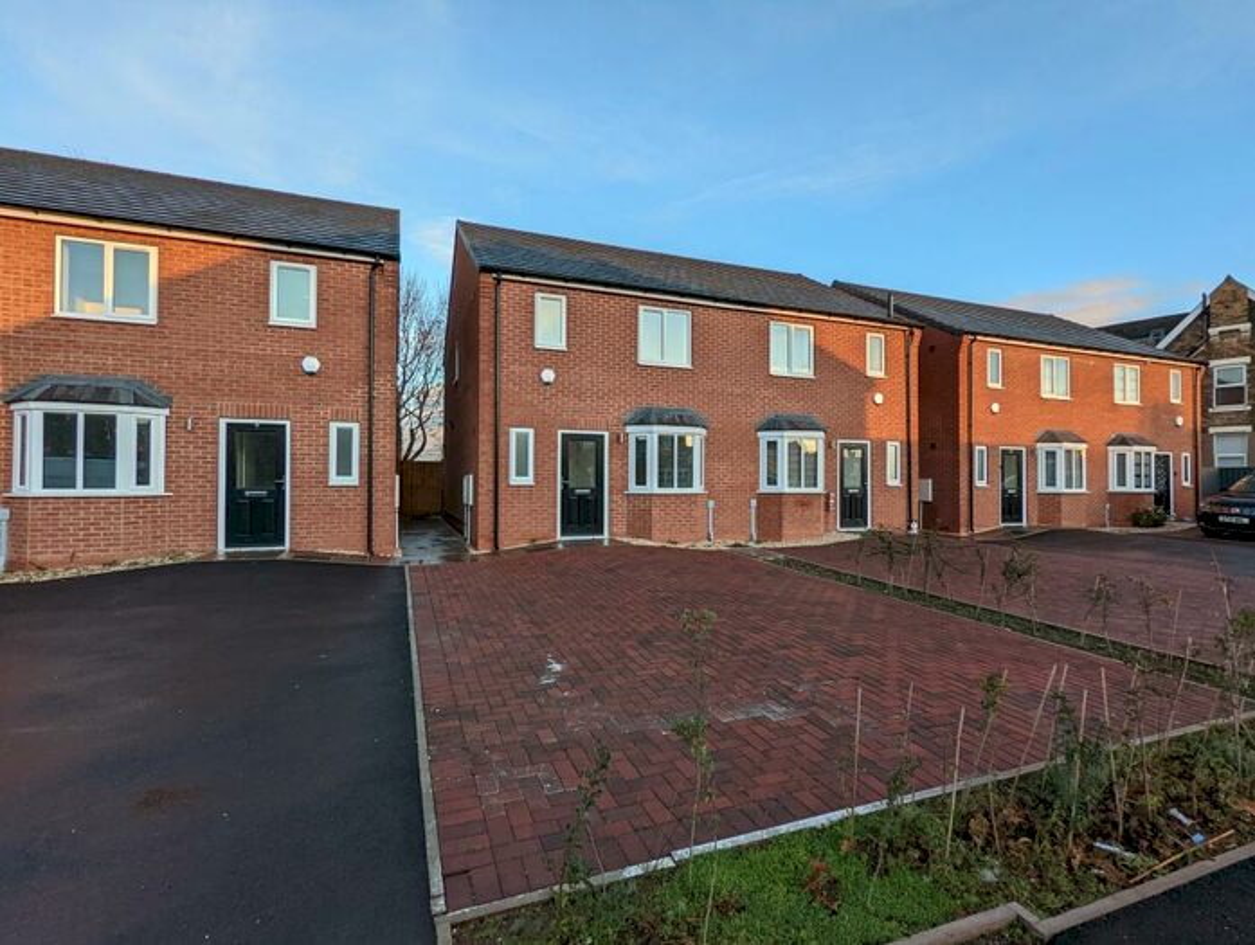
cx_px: 628
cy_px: 472
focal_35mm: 16
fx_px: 581
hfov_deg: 94.4
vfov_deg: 78.3
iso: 51
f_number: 2.2
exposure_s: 1/216
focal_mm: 2.35
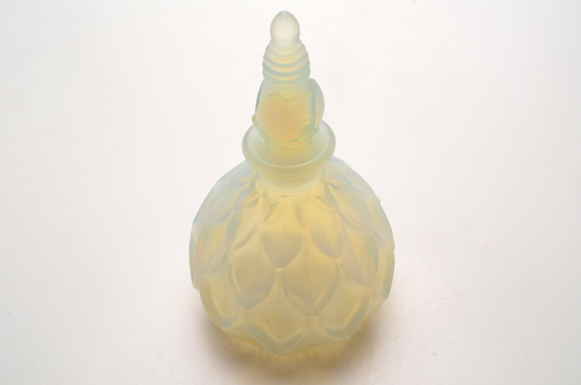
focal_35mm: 34
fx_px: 556
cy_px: 192
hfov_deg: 55.2
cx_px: 290
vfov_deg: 38.2
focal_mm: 23
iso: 100
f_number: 25
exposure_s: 1/160
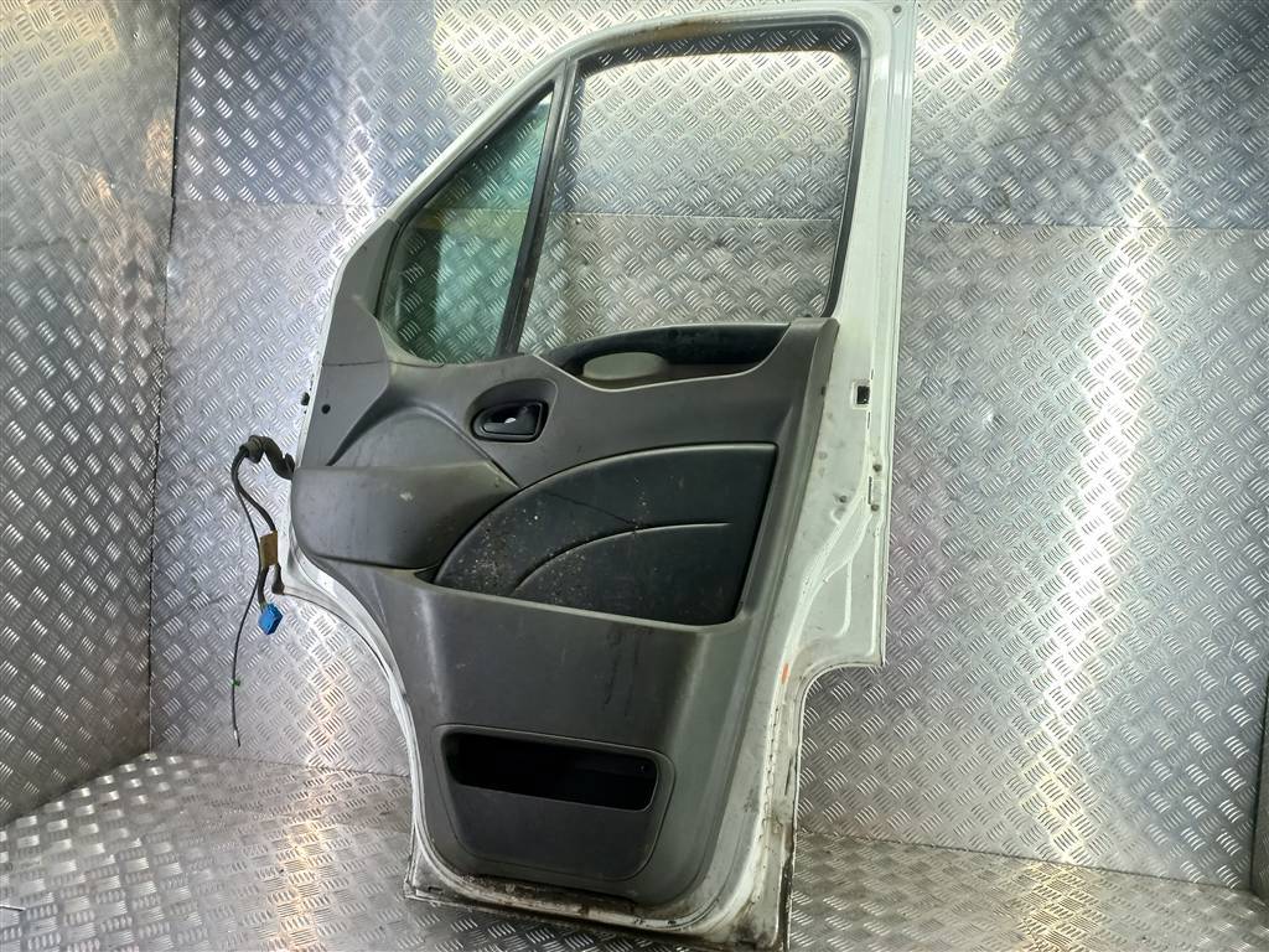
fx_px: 916
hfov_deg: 69.4
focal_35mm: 25
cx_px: 634
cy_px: 476
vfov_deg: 54.9
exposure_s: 1/50
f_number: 1.8
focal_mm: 4.6
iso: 80
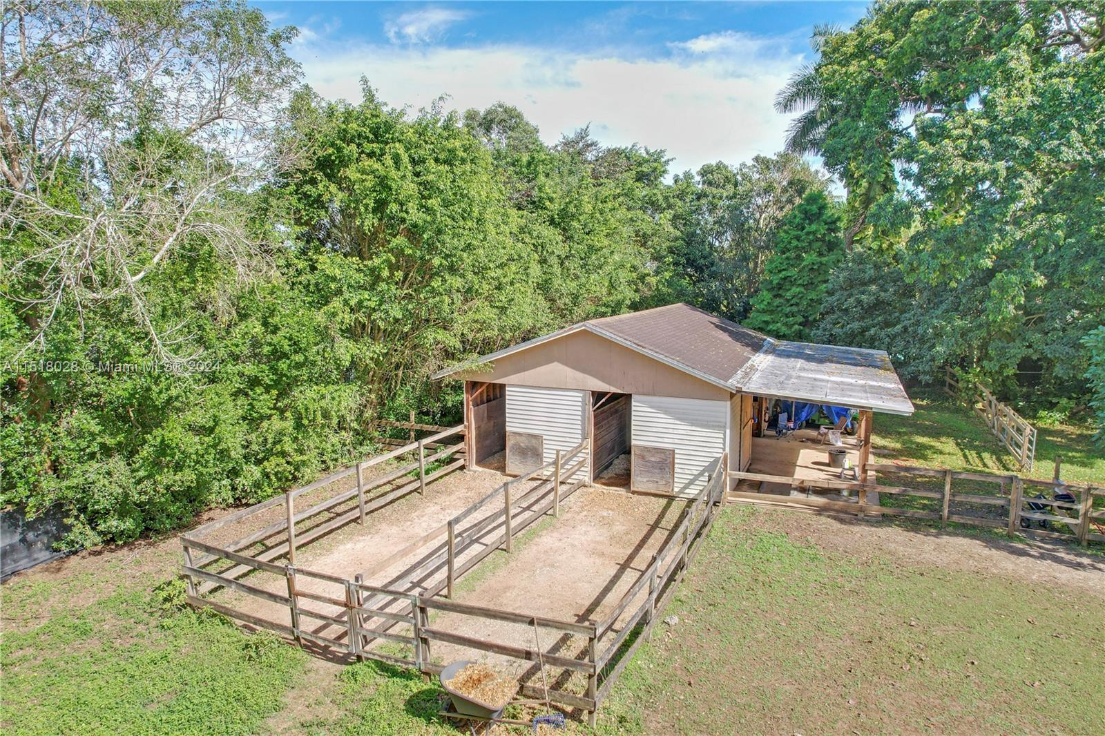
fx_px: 675
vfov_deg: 57.2
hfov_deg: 78.6
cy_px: 368
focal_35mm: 22
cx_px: 552
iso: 100
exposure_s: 1/1000
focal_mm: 8.38
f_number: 2.8
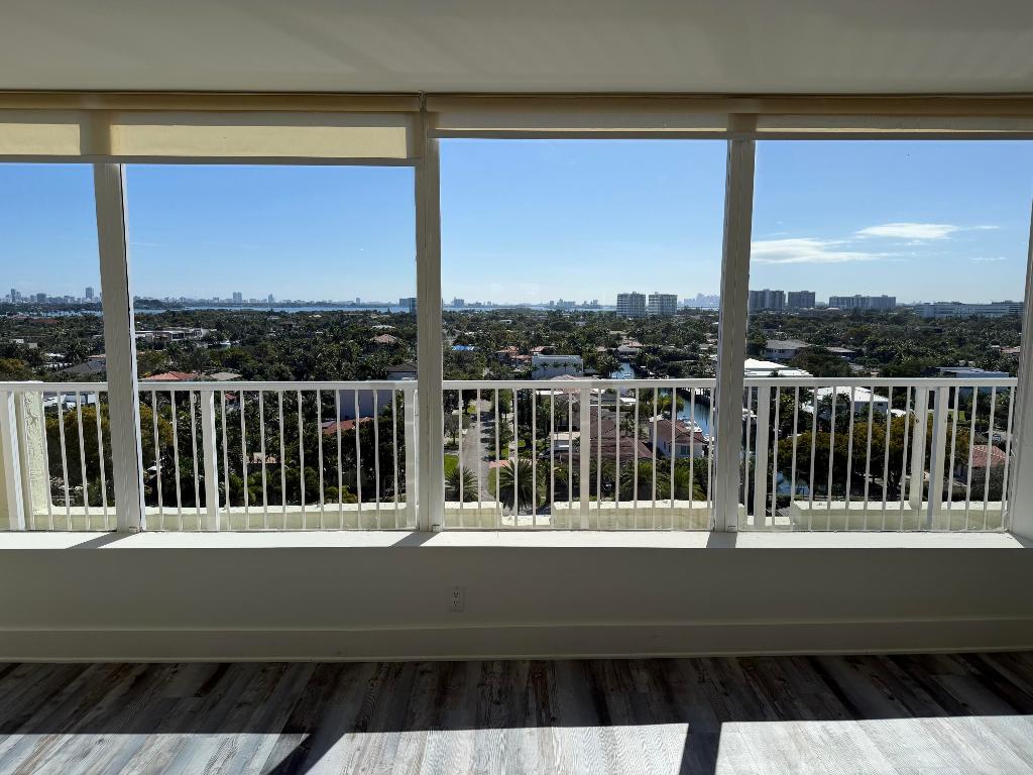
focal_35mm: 24
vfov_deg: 56.8
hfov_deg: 71.6
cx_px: 516
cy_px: 388
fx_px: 716
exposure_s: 1/4673
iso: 80
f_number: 1.78
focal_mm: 6.76
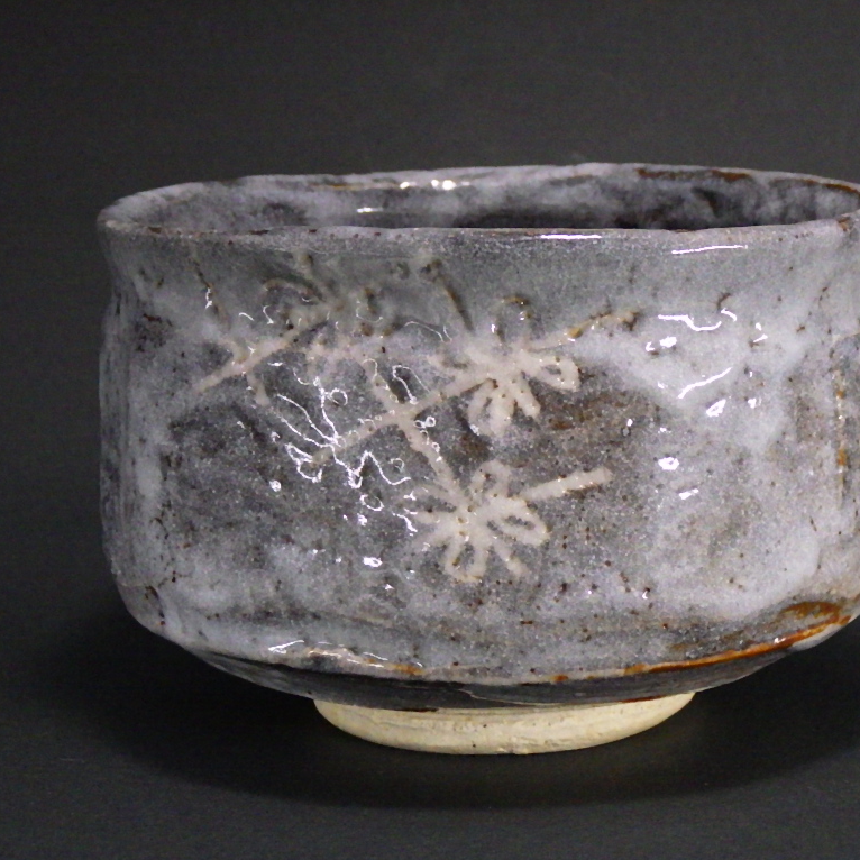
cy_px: 430
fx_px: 2558
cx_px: 491
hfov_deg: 19.1
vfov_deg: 19.1
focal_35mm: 91
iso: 400
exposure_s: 1/30
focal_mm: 13.7
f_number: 4.8
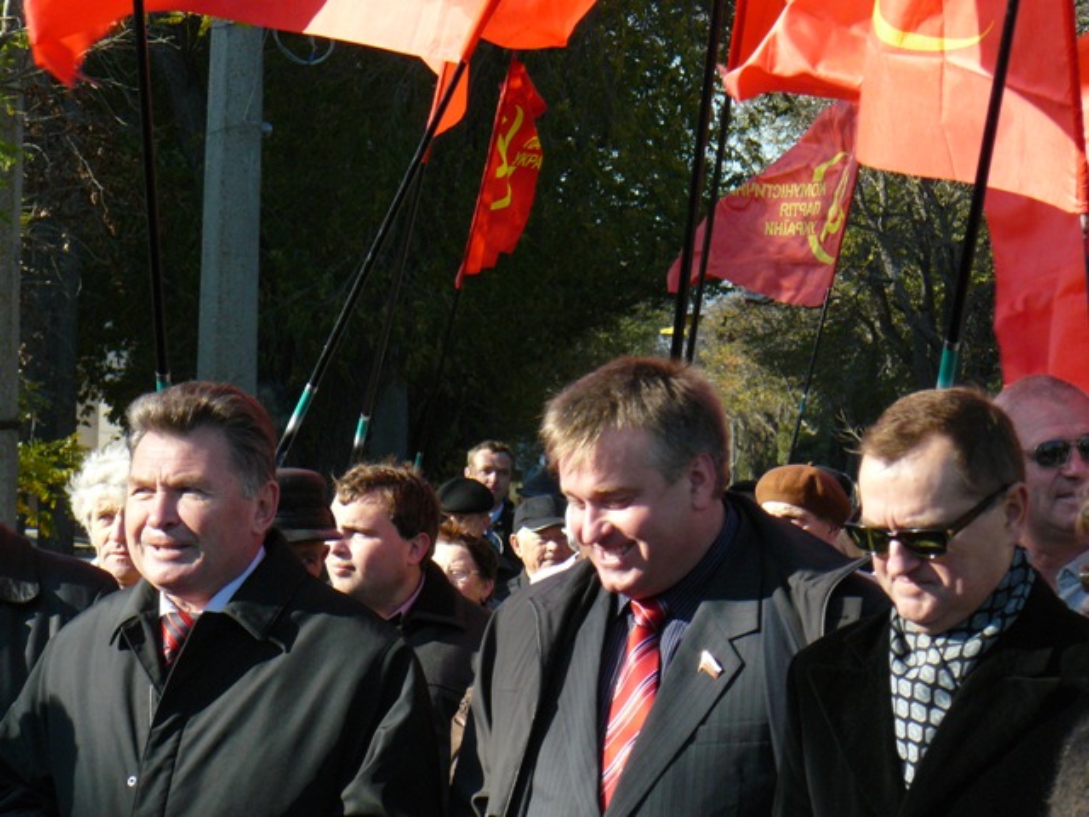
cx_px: 544
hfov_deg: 10.0
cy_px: 408
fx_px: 6229
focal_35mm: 198
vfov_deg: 7.5
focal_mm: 32.9
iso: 200
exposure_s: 1/320
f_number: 5.6
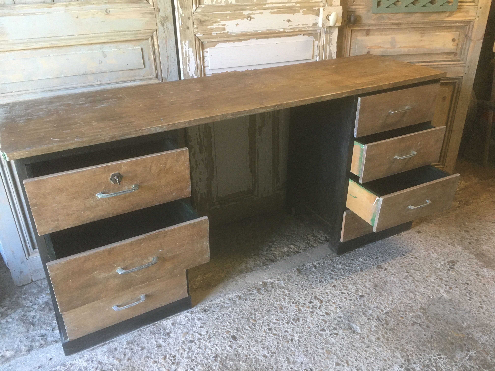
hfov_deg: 61.7
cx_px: 248
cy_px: 186
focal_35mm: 29
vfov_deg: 48.2
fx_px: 415
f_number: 2.2
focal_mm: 4.15
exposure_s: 1/33
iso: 200
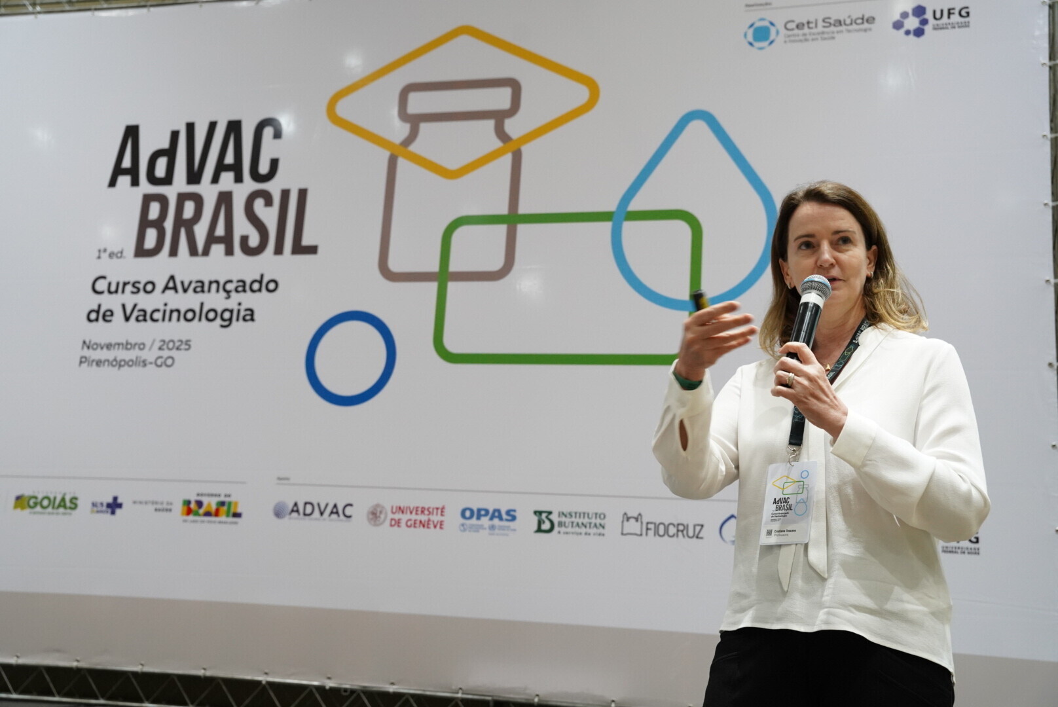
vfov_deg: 33.7
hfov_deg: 48.7
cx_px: 529
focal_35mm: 40
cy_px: 354
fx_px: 1168
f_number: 4.5
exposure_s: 1/60
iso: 4000
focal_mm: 39.7
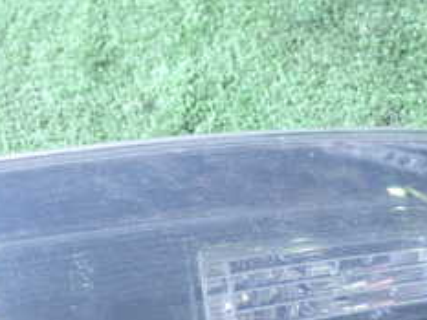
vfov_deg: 10.7
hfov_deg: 14.2
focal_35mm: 139
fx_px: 1715
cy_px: 249
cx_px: 203
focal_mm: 9.65
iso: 500
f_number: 3.3
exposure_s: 1/50
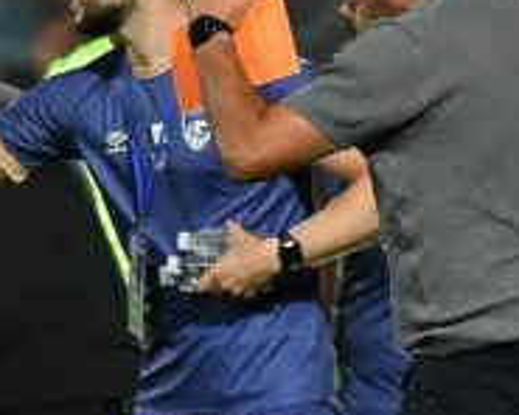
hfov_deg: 1.4
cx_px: -306
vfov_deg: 1.1
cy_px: 338
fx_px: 20767
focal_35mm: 1352
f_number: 4
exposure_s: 1/800
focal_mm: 350
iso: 4000
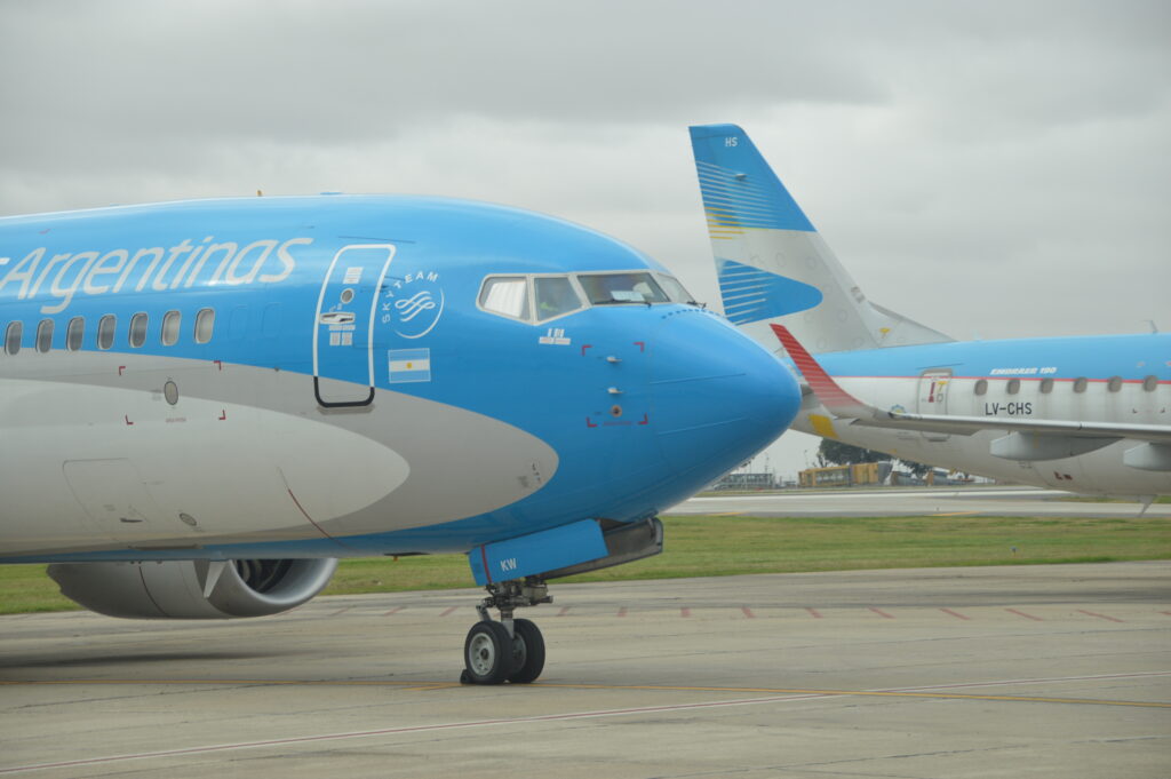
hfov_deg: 17.1
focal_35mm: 120
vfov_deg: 11.4
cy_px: 390
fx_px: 3900
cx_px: 586
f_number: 5.6
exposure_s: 1/500
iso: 200
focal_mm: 80
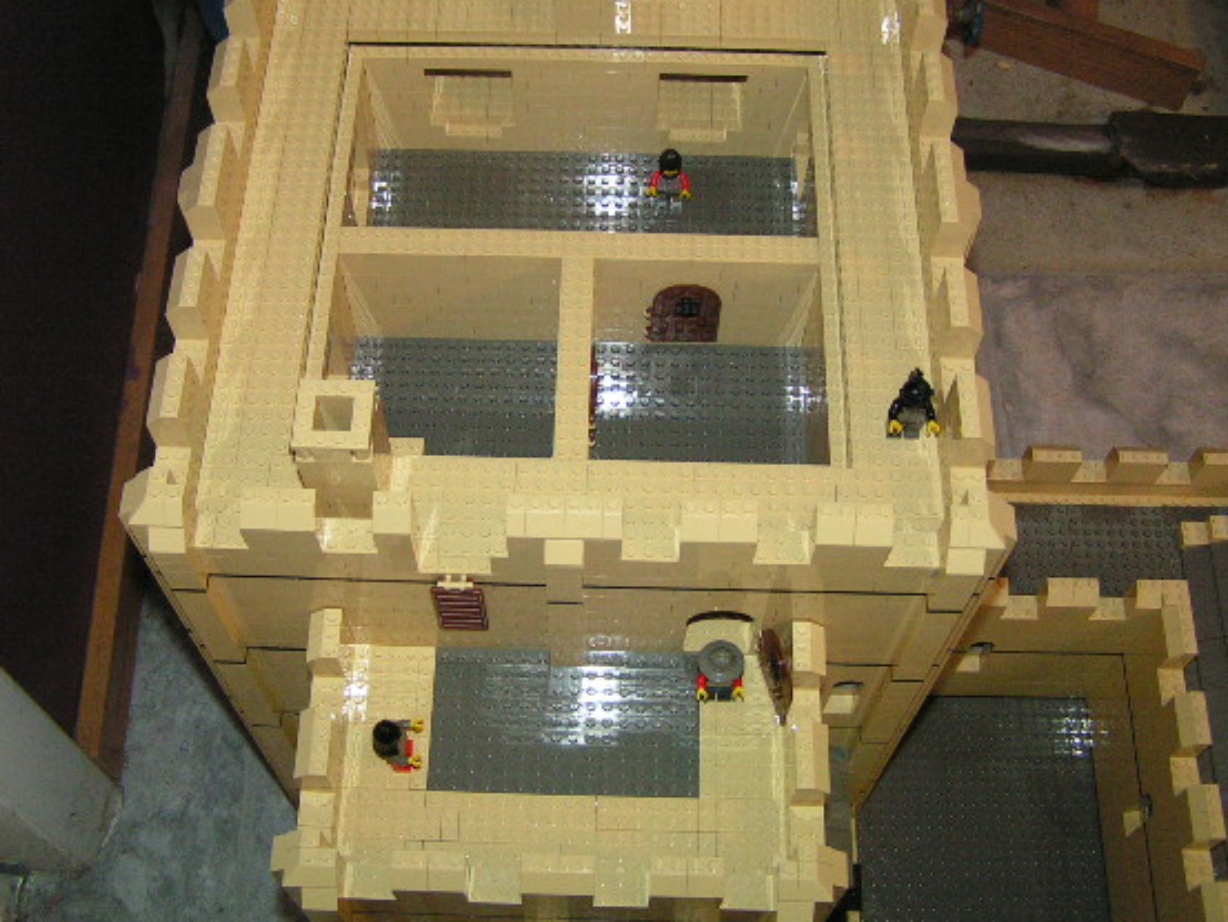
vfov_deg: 32.8
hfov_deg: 42.9
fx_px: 1561
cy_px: 400
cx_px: 604
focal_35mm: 44
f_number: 2.8
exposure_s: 1/40
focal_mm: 6.3
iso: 200
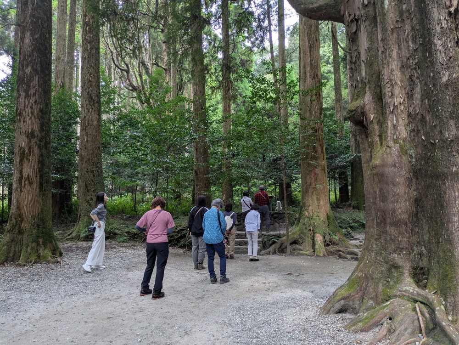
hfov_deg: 69.4
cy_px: 172
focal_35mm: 25
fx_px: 332
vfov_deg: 54.9
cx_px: 230
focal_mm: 5.43
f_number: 1.89
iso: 104
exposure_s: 1/120
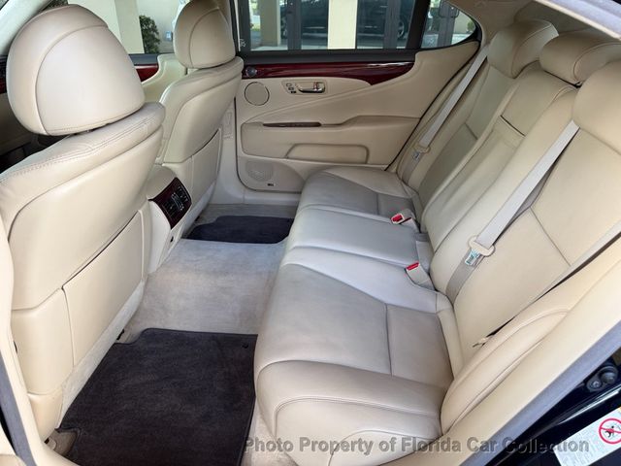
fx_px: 431
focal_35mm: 24
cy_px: 233
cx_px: 310
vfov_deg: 56.8
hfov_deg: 71.6
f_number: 1.78
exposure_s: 1/121
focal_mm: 6.76
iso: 100
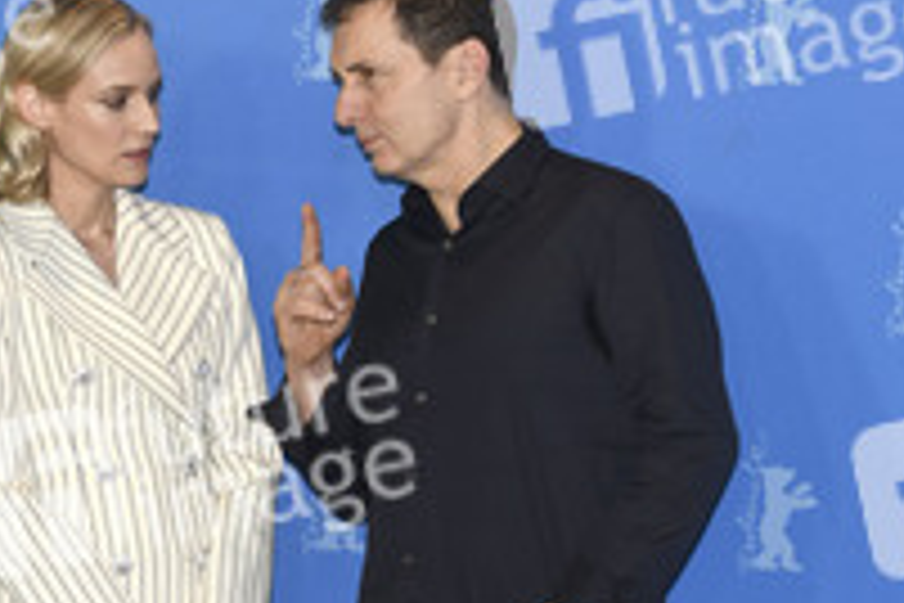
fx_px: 4896
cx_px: 315
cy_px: 698
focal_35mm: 195
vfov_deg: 7.0
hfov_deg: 10.5
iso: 800
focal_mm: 98
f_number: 3.5
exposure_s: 1/320
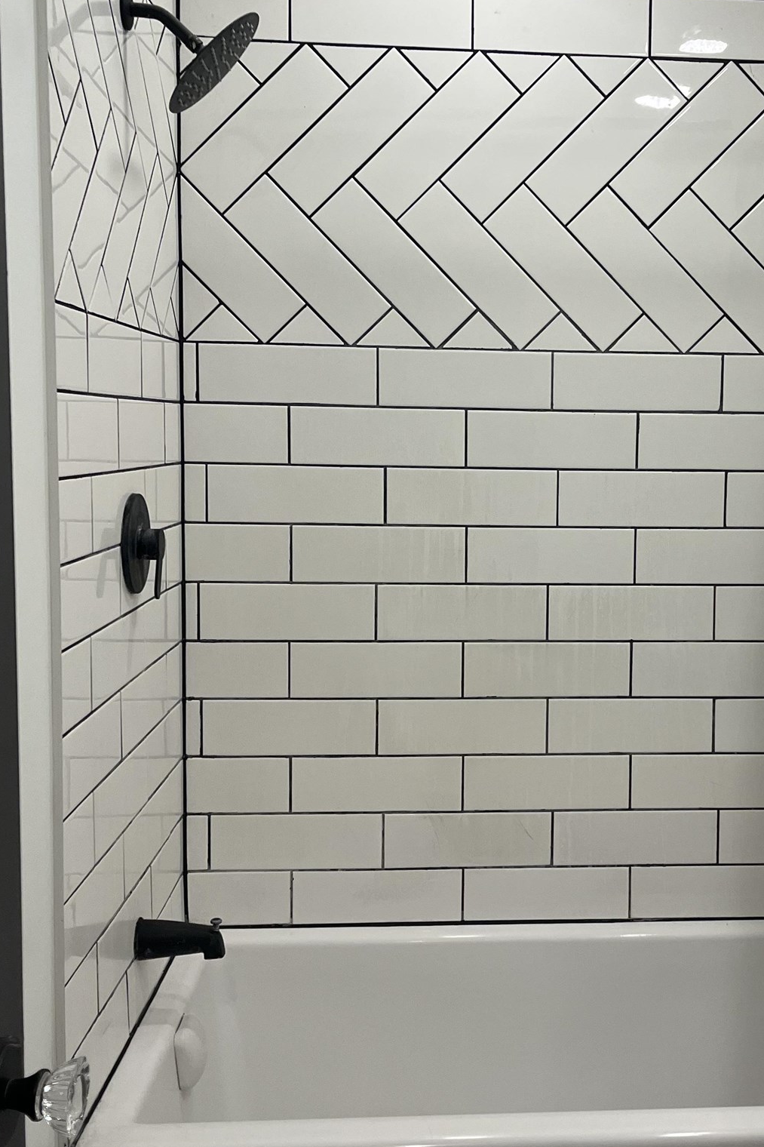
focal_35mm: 41
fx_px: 1305
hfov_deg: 32.0
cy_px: 560
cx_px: 572
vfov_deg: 47.4
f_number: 1.6
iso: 125
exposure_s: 1/120
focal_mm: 5.1
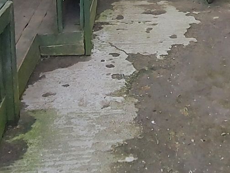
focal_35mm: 53
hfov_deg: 34.5
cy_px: -84
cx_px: 197
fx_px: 352
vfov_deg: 22.7
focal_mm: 1.74
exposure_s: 1/50
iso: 125
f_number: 2.2
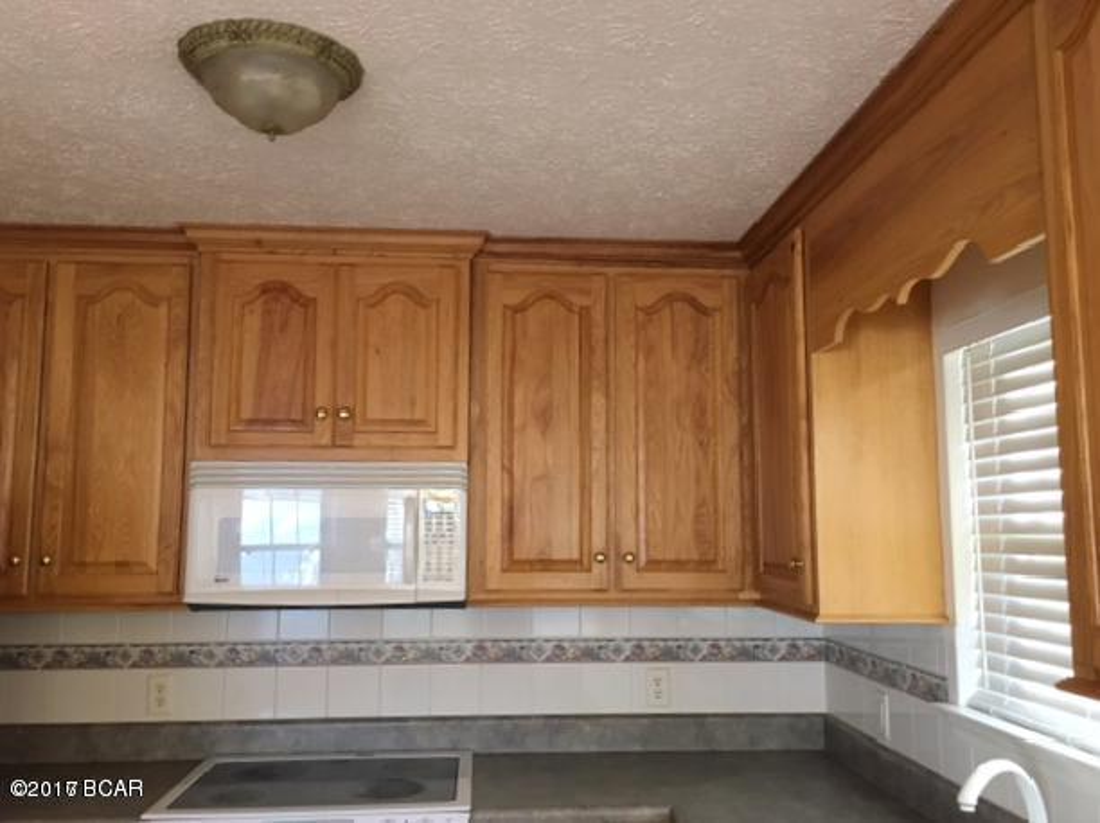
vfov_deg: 48.2
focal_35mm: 29
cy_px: 412
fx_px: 921
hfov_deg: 61.7
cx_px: 550
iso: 125
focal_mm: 4.15
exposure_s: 1/30
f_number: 2.2
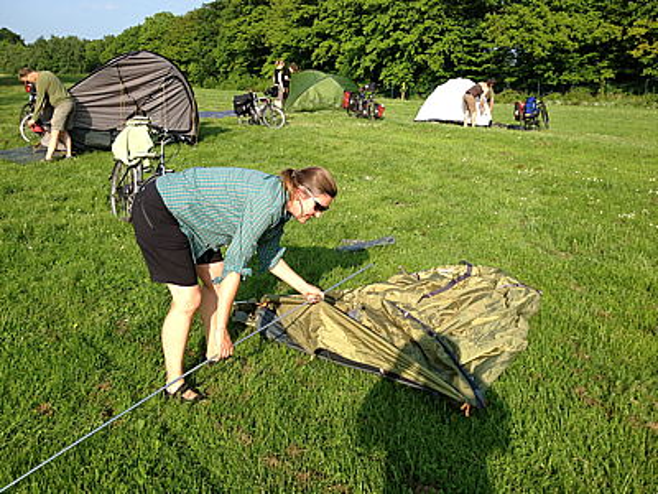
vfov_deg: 40.7
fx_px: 665
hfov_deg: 52.6
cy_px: 247
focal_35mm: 35
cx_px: 329
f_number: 2.4
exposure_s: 1/905
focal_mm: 4.28
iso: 50
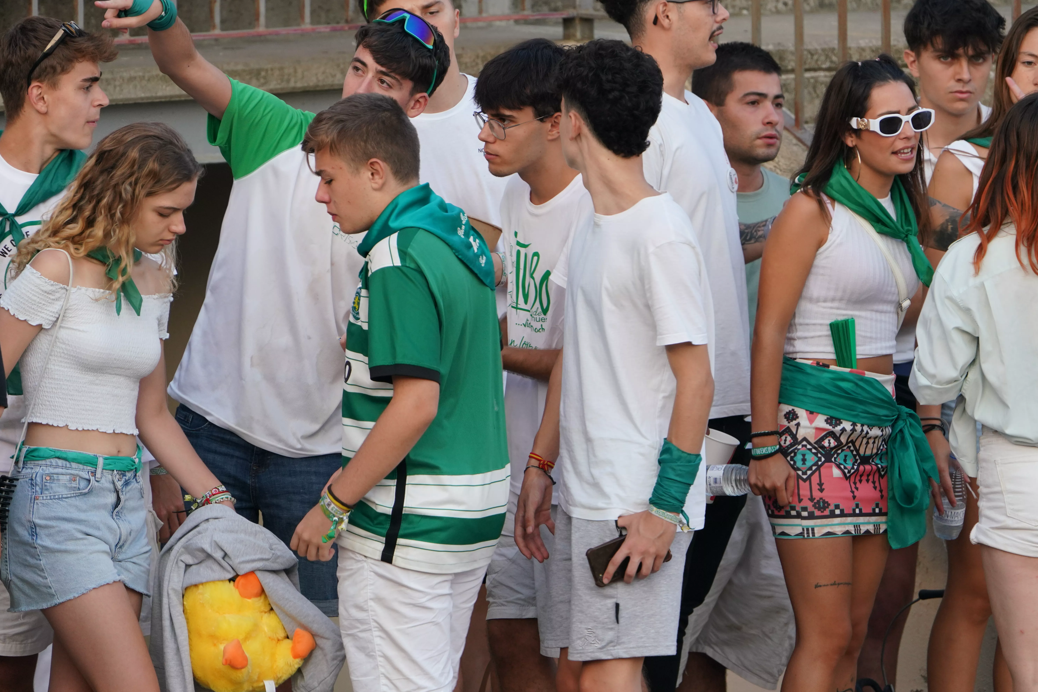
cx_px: 574
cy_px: 312
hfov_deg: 2.6
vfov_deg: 1.7
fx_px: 23126
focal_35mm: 802
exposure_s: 1/320
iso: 800
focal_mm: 600
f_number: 6.3
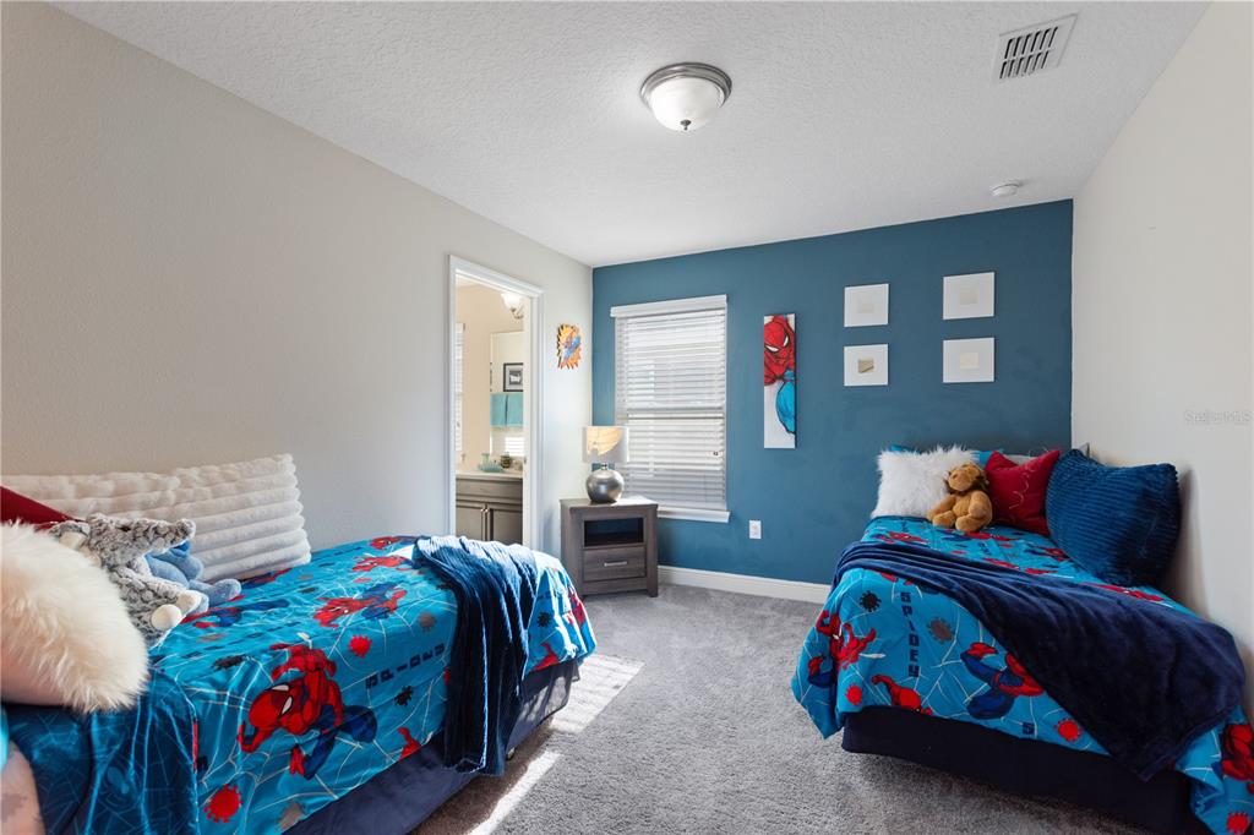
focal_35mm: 15
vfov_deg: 77.3
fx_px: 522
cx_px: 627
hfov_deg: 100.4
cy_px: 418
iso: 400
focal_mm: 10
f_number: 4.5
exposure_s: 1/80
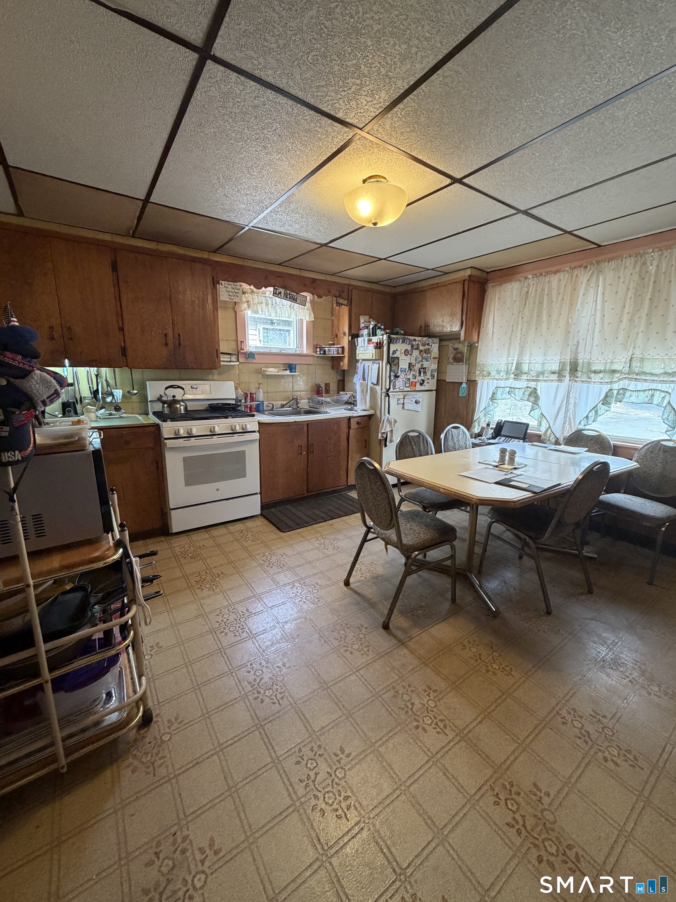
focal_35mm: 14
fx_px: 365
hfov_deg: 85.7
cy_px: 451
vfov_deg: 102.1
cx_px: 338
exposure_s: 1/60
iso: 250
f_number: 2.2
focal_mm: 2.22
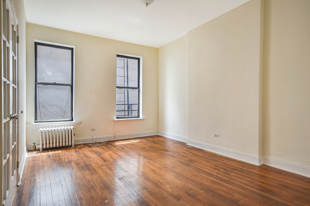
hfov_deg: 81.2
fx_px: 181
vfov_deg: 59.5
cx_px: 155
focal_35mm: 21
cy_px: 103
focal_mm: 14
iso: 100
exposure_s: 1/13
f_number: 4.8
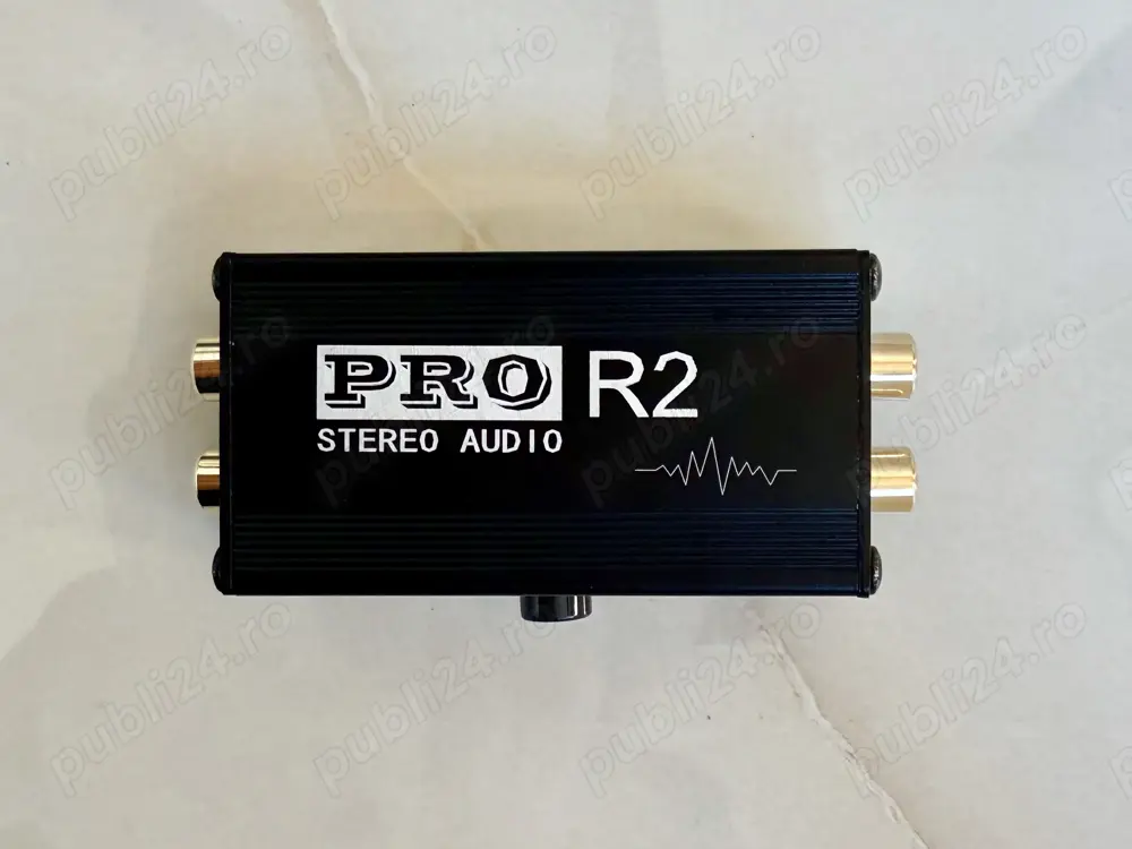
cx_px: 566
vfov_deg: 56.8
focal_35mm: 24
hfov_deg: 71.6
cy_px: 424
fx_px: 785
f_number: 2.2
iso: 200
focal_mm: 2.22
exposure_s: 1/99
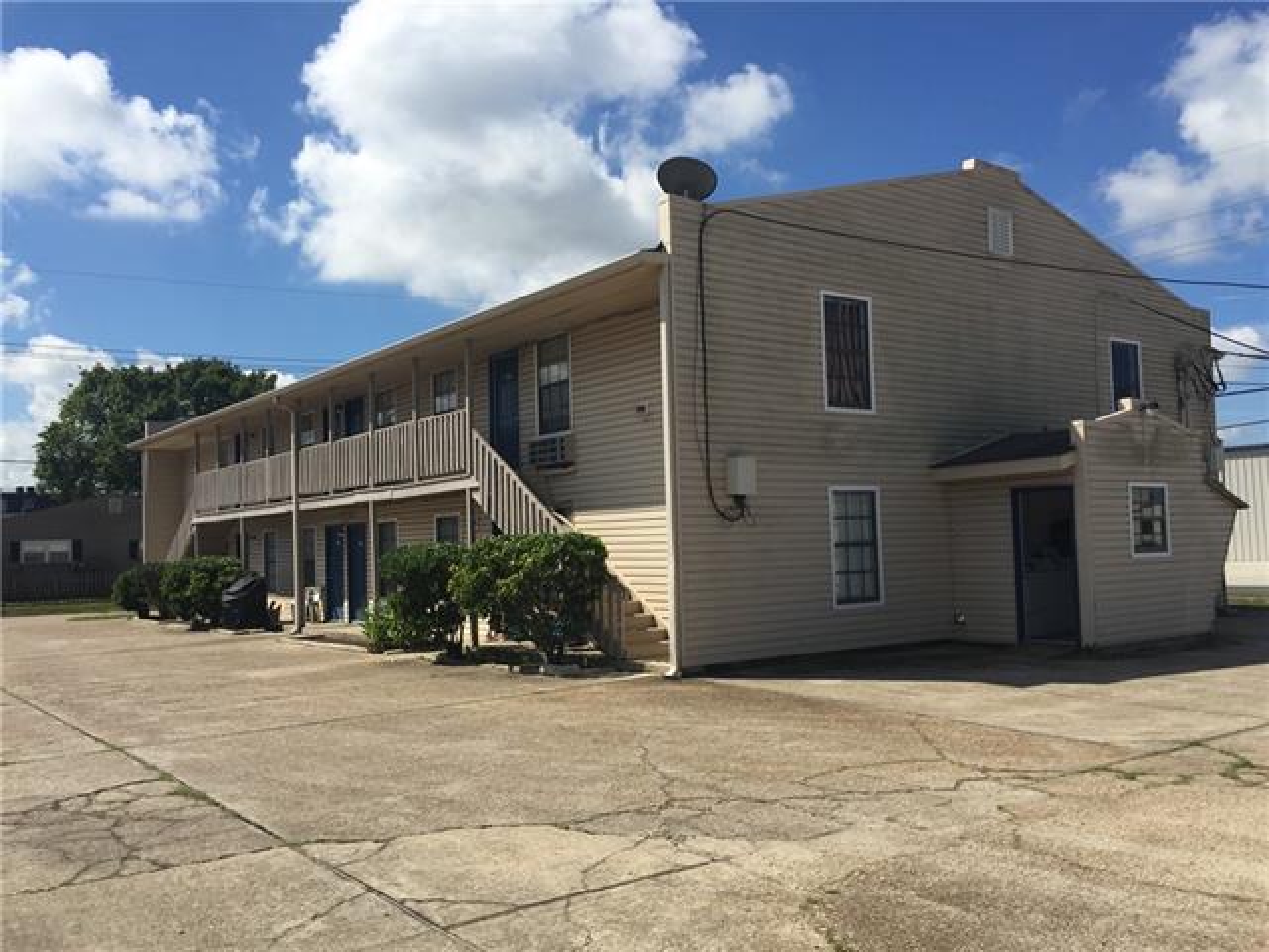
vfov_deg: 48.2
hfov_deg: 61.7
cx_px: 634
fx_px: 1063
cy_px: 476
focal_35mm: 29
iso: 32
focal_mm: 4.15
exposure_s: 1/3049
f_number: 2.2
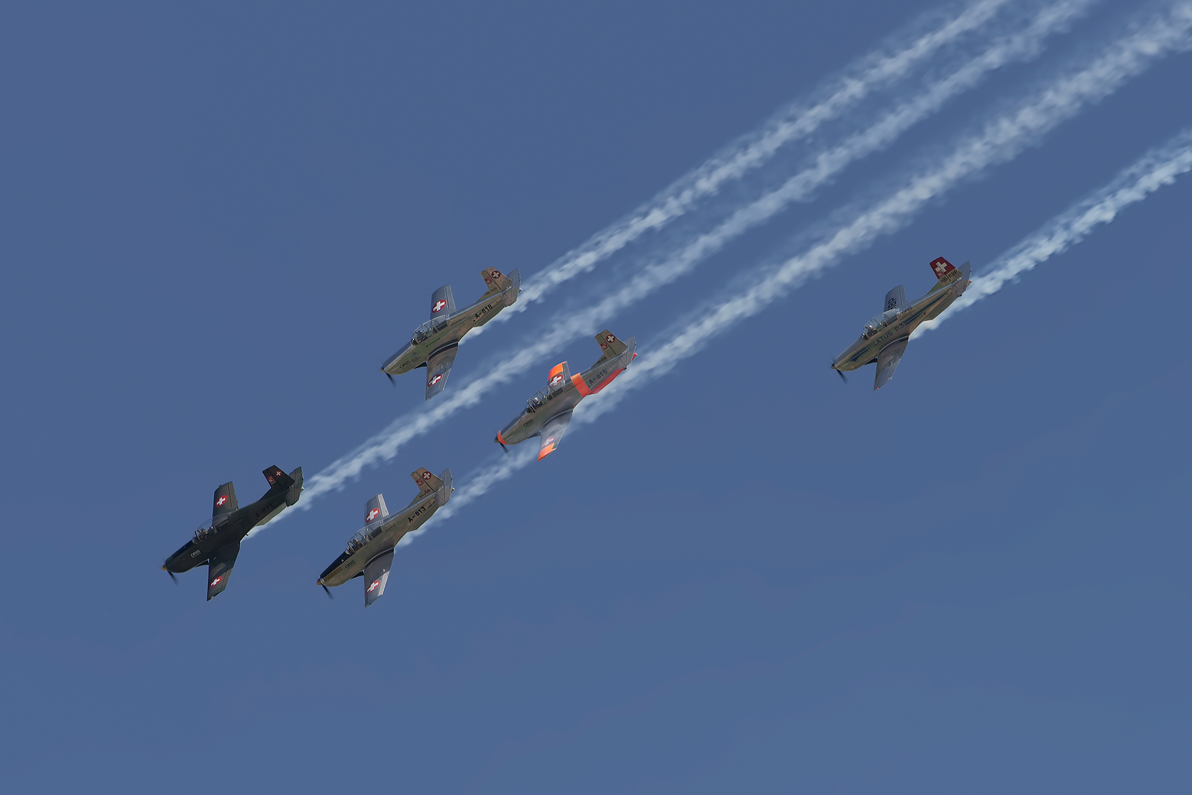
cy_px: 398
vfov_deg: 4.9
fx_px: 9271
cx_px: 596
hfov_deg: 7.4
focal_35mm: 280
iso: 100
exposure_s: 1/250
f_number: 10
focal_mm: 280
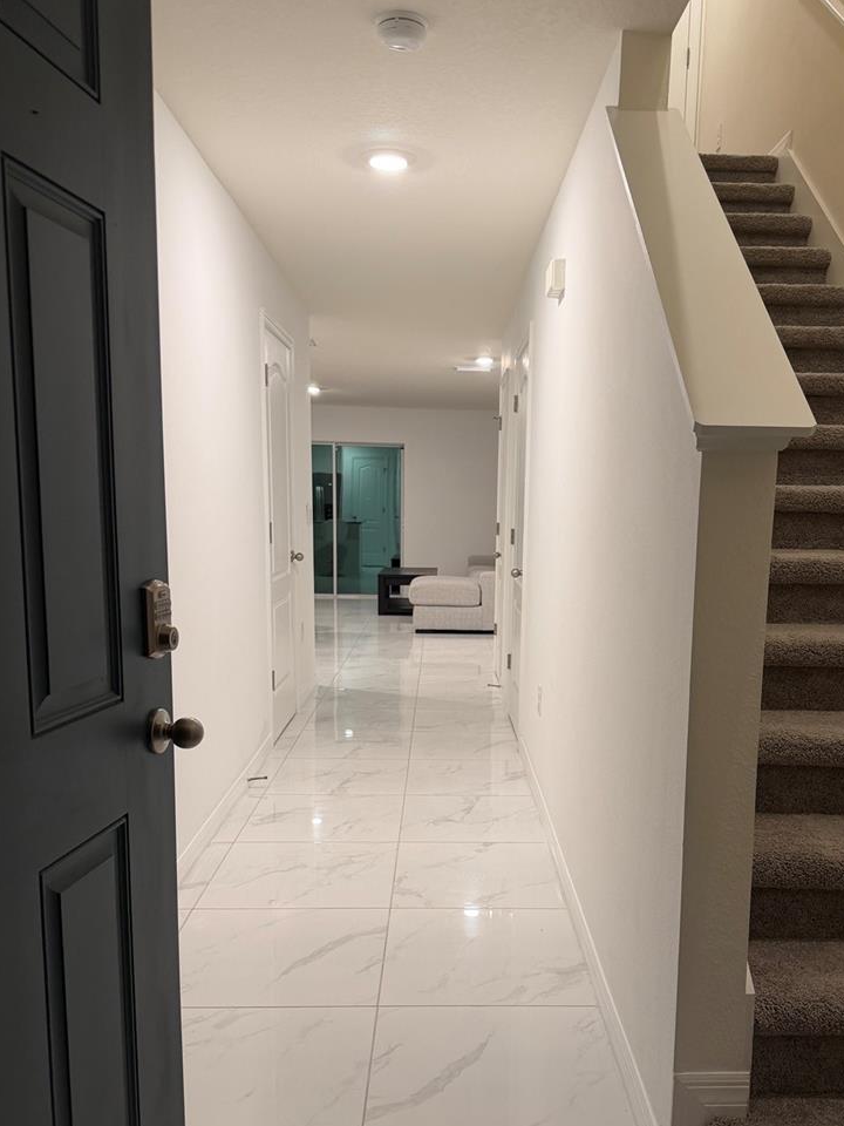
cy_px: 665
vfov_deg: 59.6
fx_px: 975
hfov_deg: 46.6
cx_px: 485
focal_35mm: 30
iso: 160
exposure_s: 1/60
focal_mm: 6.76
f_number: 1.78
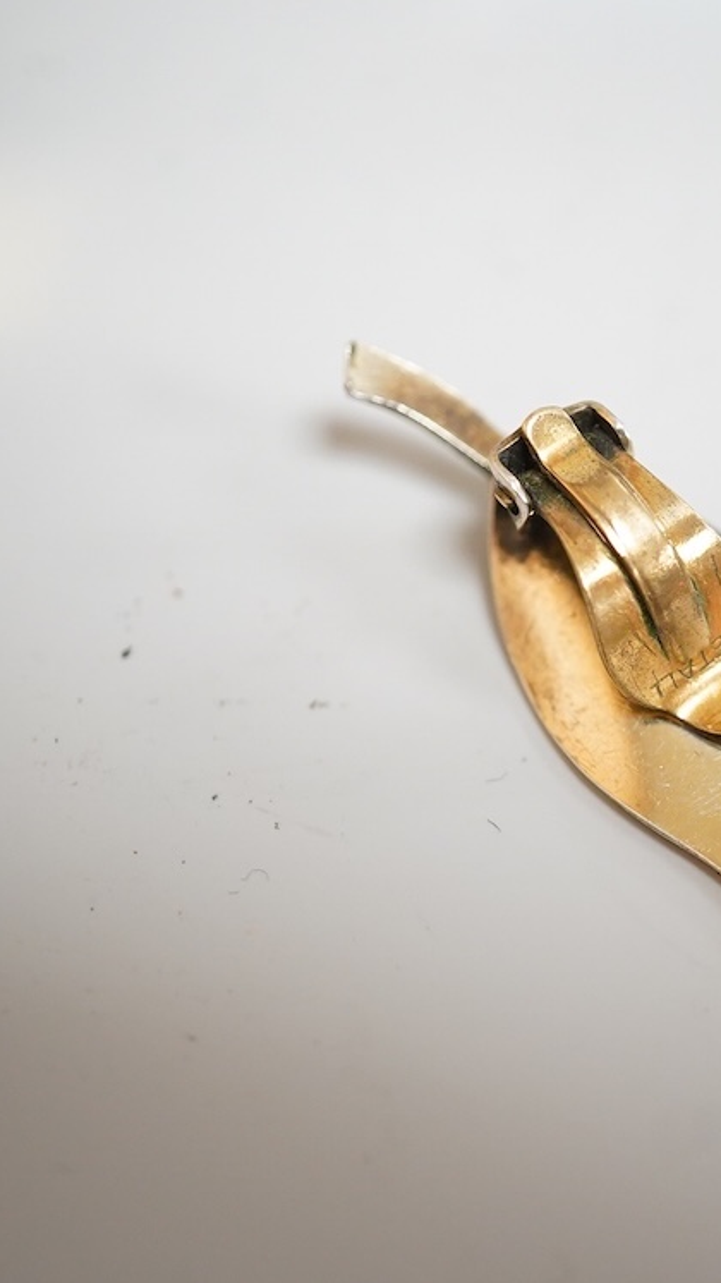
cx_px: 657
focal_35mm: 71
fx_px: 2414
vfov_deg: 29.8
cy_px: 641
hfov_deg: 16.7
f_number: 5
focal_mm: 30
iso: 2500
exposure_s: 1/200
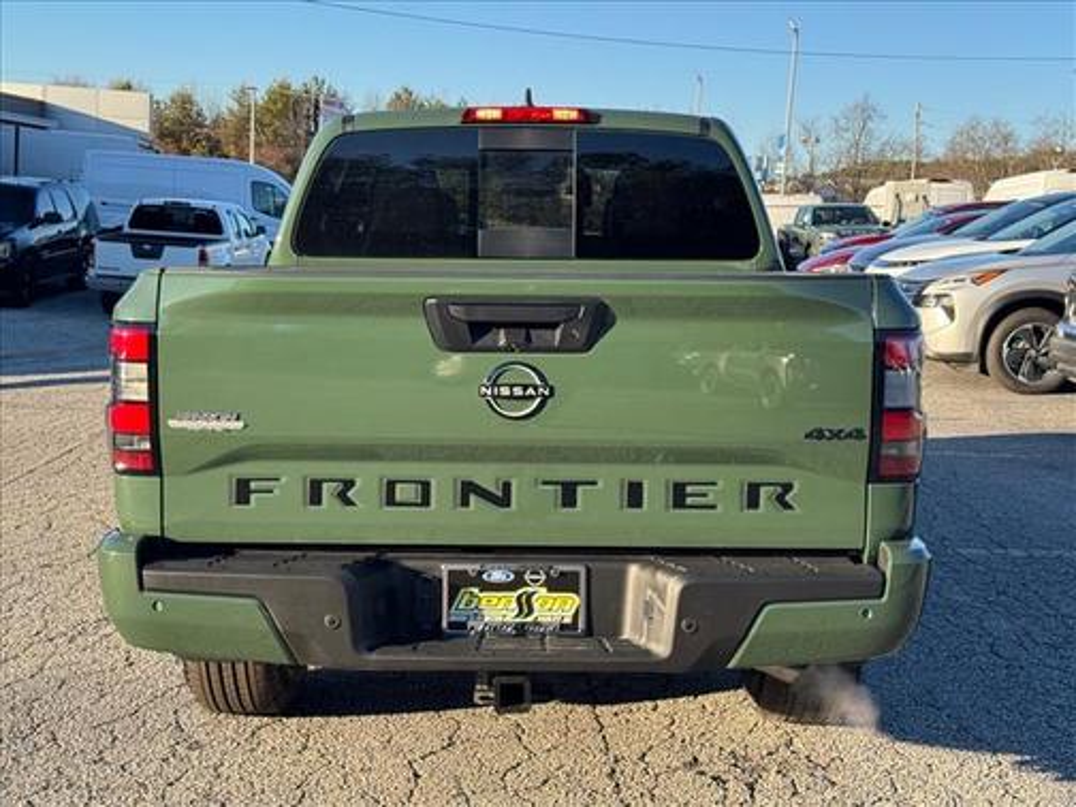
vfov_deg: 30.3
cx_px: 538
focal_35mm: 48
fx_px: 1492
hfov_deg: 39.7
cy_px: 404
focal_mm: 6.76
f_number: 1.78
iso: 64
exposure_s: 1/765
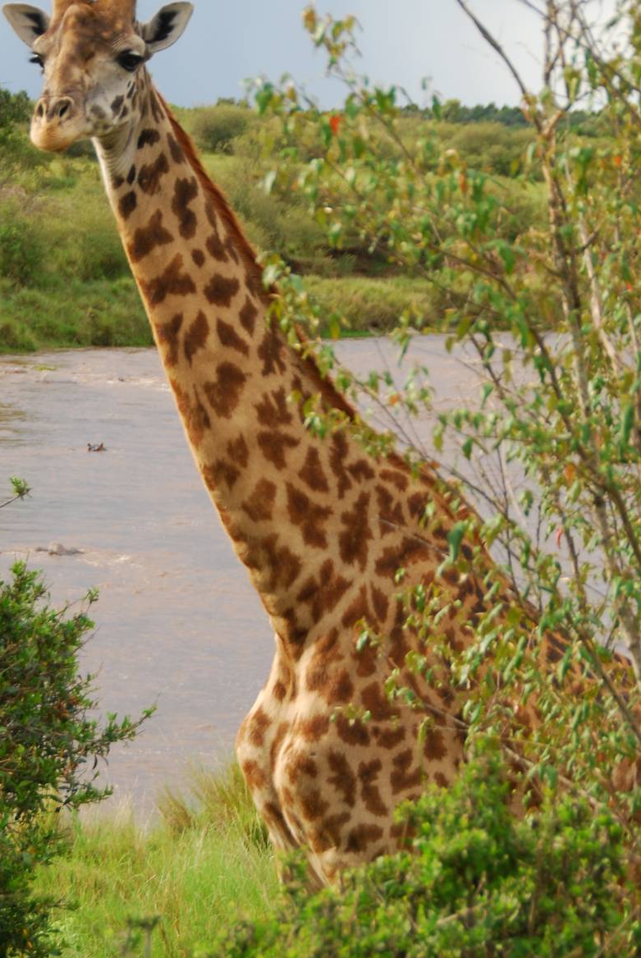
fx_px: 3835
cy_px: 447
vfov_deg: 14.2
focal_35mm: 144
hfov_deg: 9.5
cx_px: 237
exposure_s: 1/160
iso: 200
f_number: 5
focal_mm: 70
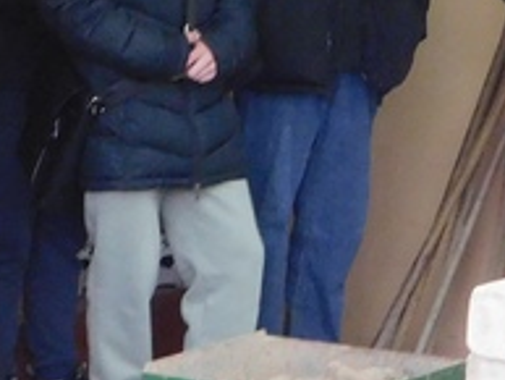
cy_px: -21
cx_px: 84
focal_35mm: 166
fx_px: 2423
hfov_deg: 11.8
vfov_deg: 8.9
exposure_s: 1/15
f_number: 3.6
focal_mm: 7.1
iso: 400
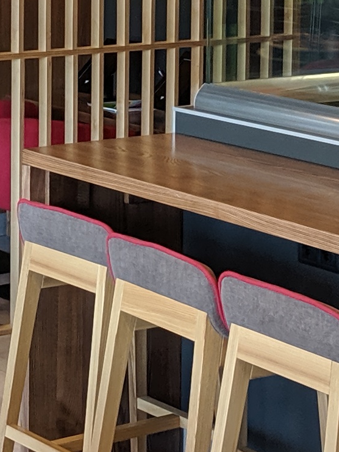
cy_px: 23
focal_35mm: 142
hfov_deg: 10.4
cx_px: 99
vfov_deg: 13.7
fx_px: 1854
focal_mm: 4.67
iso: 126
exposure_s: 1/100
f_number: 2
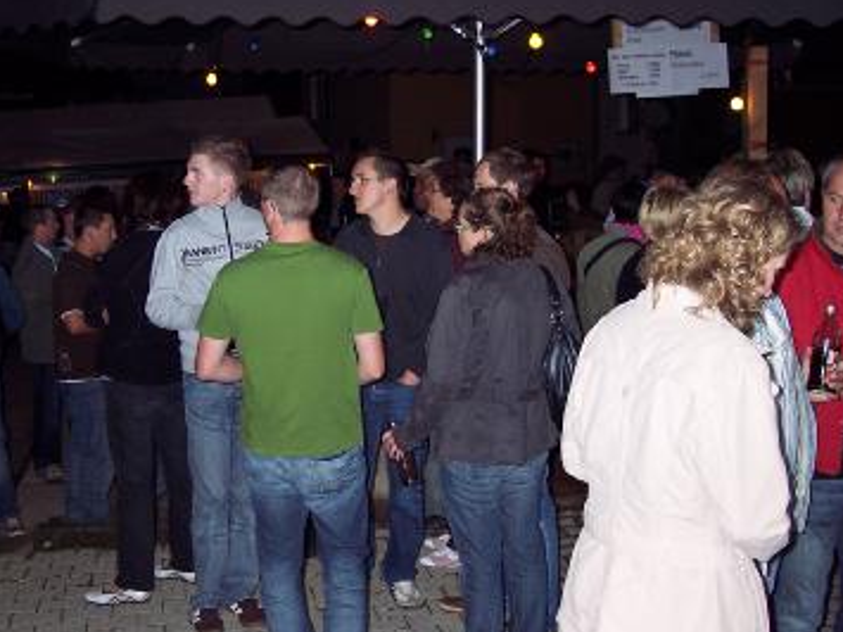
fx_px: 1339
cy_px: 279
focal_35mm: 55
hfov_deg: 34.6
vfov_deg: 26.5
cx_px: 285
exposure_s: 1/60
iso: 100
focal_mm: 8
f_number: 2.8
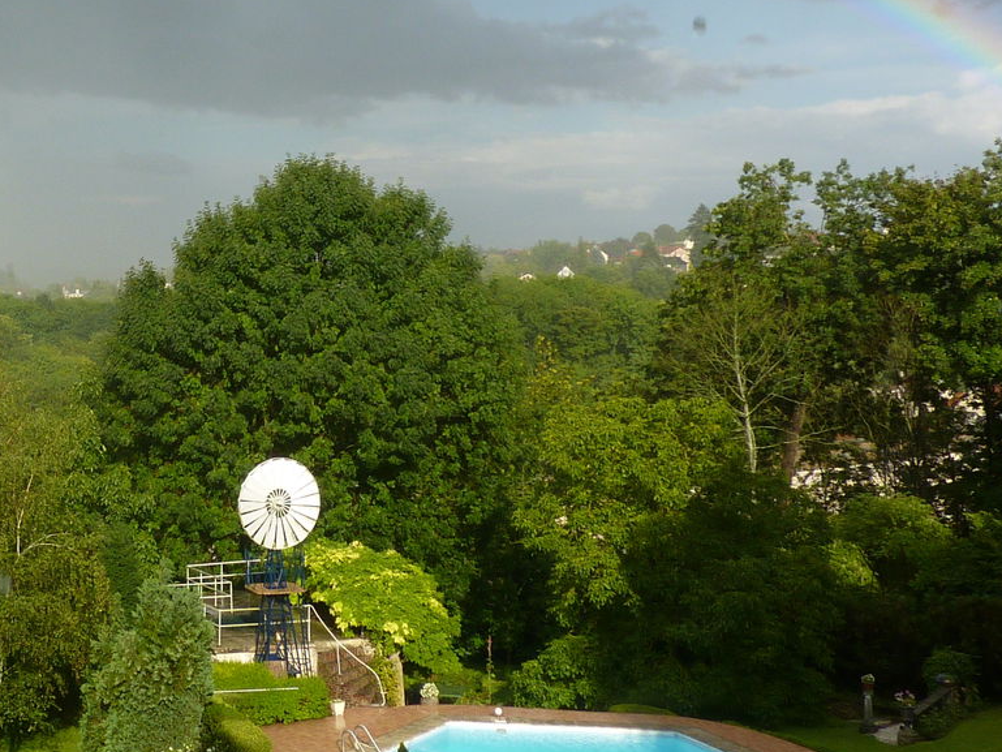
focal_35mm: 52
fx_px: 1505
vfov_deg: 27.9
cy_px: 278
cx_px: 117
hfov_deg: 34.9
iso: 80
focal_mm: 4.1
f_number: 4.5
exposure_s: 1/500
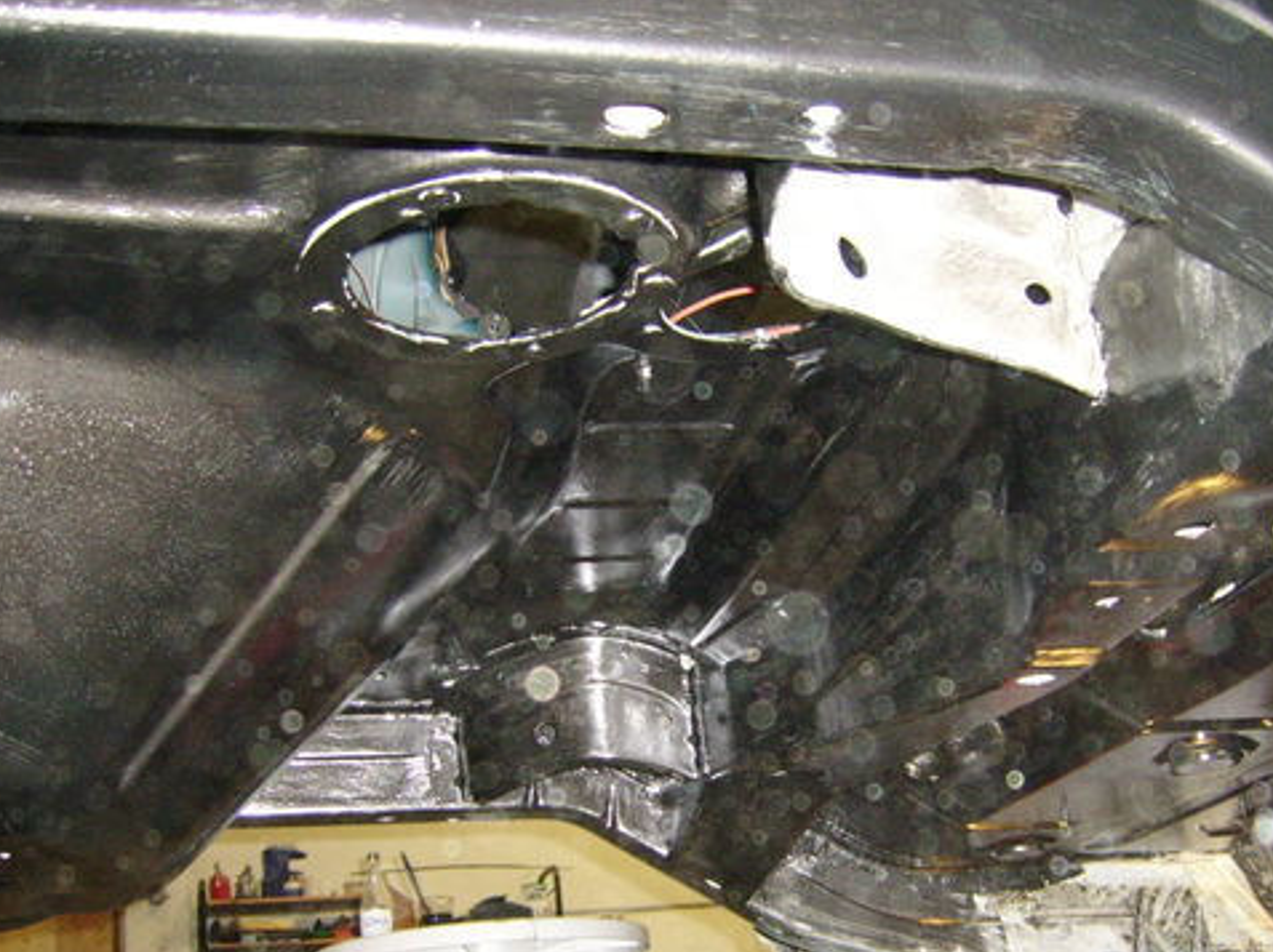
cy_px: 616
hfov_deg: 40.5
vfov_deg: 30.7
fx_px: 1727
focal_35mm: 47
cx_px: 662
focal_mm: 5.95
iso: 282
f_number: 2.8
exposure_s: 1/30
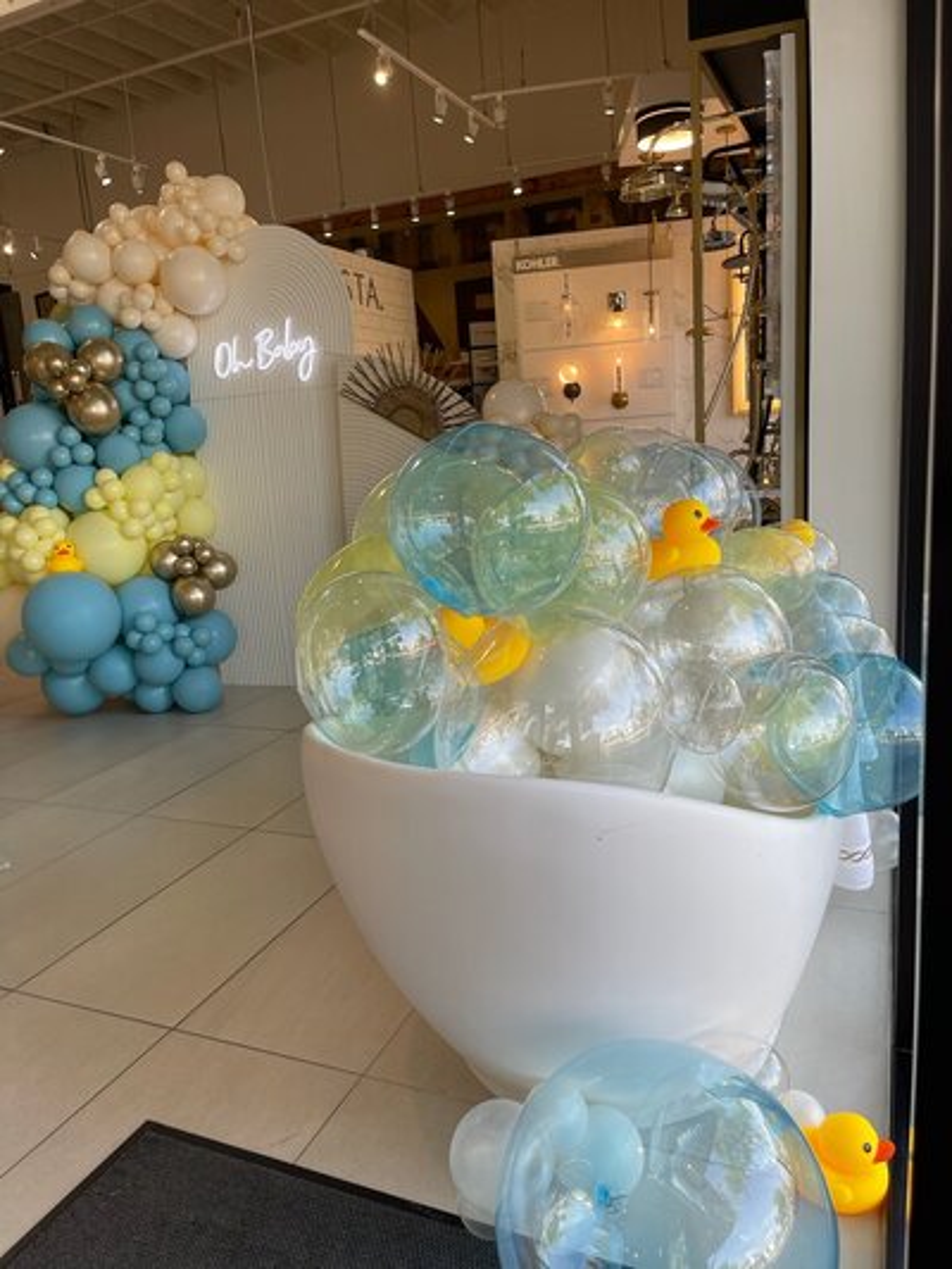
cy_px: 634
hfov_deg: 53.1
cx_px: 476
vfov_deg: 67.3
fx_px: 953
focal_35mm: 26
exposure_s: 1/331
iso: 32
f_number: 1.6
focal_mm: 5.1
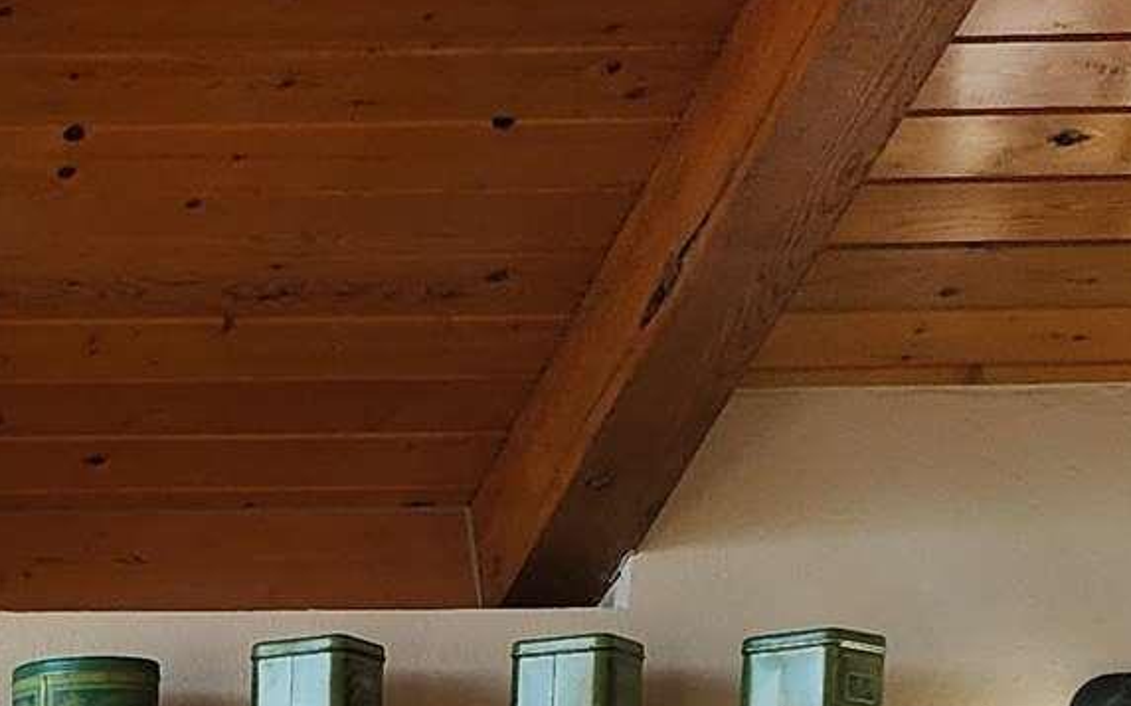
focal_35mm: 131
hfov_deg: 14.3
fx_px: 4036
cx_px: -838
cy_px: 1687
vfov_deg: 9.0
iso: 64
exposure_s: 1/180
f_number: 1.8
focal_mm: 6.4
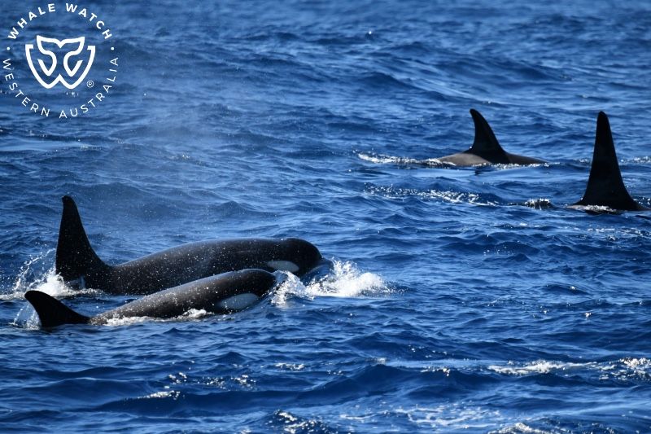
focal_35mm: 600
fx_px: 10847
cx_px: 326
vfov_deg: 2.3
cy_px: 217
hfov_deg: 3.4
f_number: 6.3
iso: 1800
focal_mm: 600
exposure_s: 1/8000
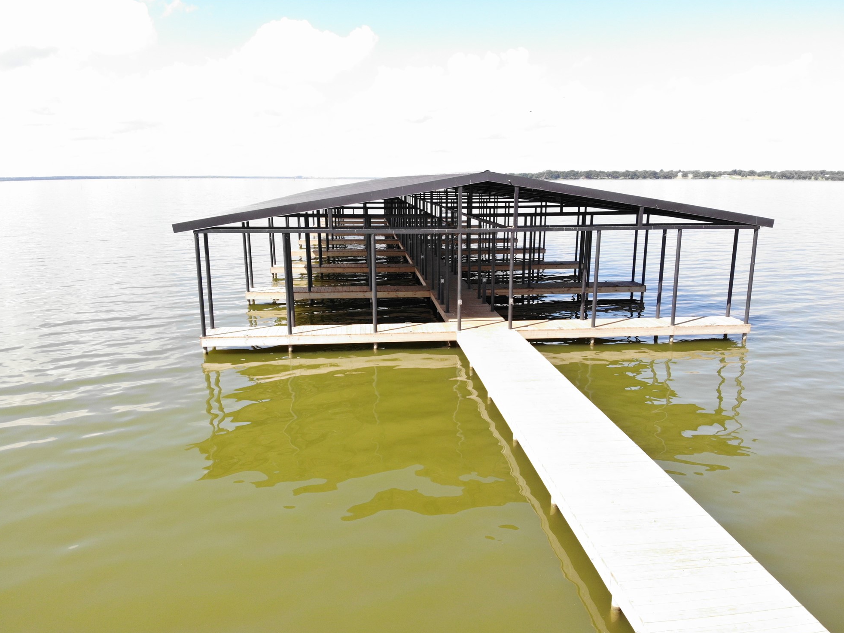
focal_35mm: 25
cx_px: 428
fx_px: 610
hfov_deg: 69.4
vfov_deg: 54.9
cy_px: 326
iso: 100
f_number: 2.8
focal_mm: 4.5
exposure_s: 1/362
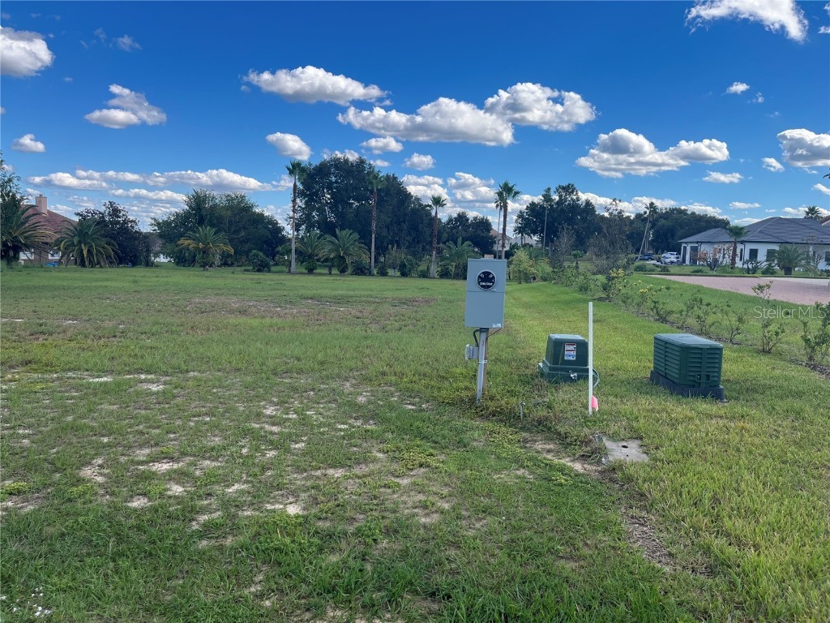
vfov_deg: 53.1
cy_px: 312
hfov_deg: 67.3
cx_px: 415
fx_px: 623
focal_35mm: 26
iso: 50
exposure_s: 1/2410
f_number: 1.6
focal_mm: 5.1
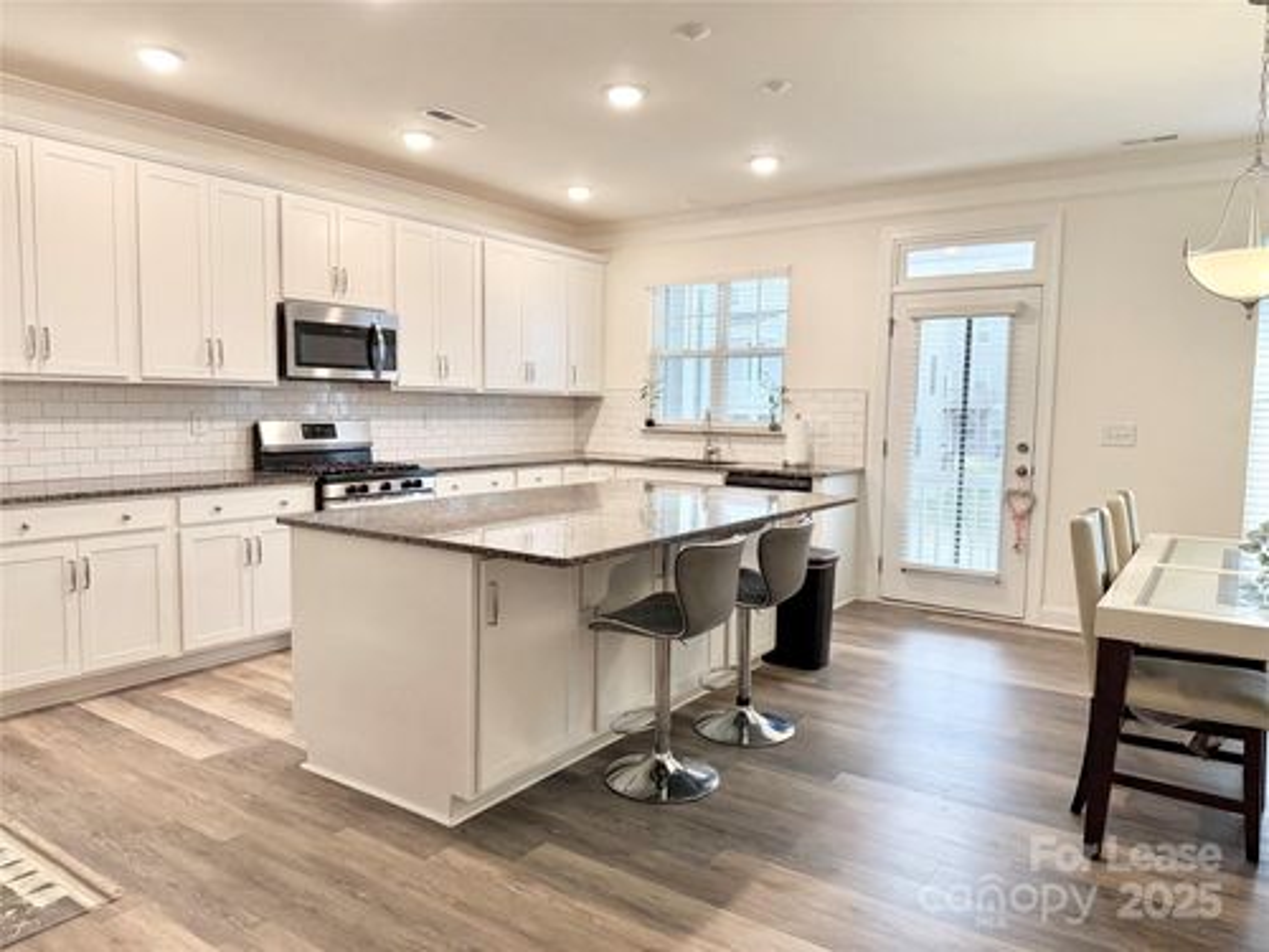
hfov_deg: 71.6
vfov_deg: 56.8
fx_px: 880
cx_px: 634
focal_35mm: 24
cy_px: 476
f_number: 1.78
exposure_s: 1/120
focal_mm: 6.76
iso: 160
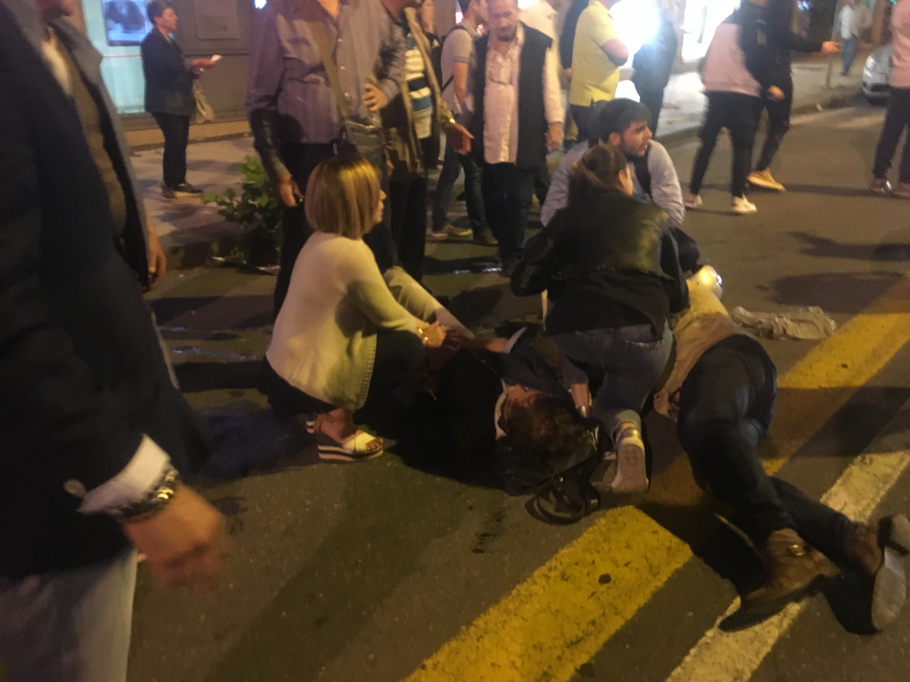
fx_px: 762
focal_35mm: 29
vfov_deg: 48.2
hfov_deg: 61.7
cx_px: 455
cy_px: 341
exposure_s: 1/17
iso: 500
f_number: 2.2
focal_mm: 4.15
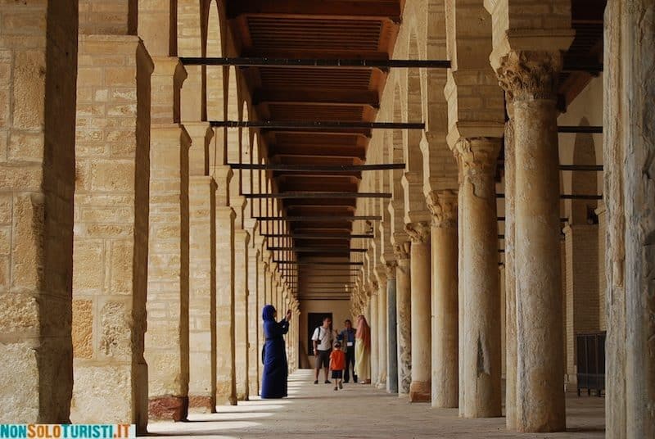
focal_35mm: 78
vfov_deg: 17.6
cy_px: 220
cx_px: 328
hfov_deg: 26.0
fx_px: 1421
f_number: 6.3
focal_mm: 52
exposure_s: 1/160
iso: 100
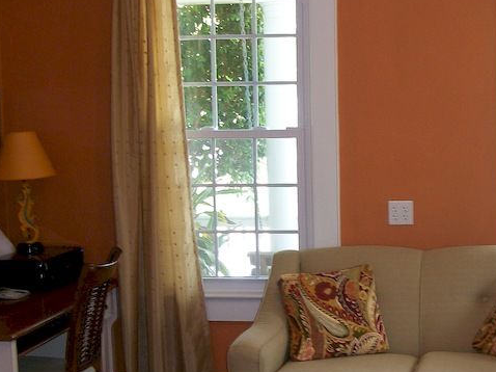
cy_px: 260
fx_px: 960
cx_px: 396
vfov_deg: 21.8
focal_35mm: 67
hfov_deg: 28.4
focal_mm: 5.7
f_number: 2.9
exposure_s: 1/30
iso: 80
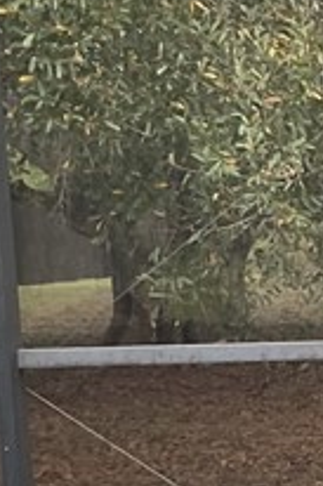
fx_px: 2022
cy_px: 415
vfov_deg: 13.6
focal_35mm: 150
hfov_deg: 8.0
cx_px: 943
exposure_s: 1/170
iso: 16
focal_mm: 3
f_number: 1.8
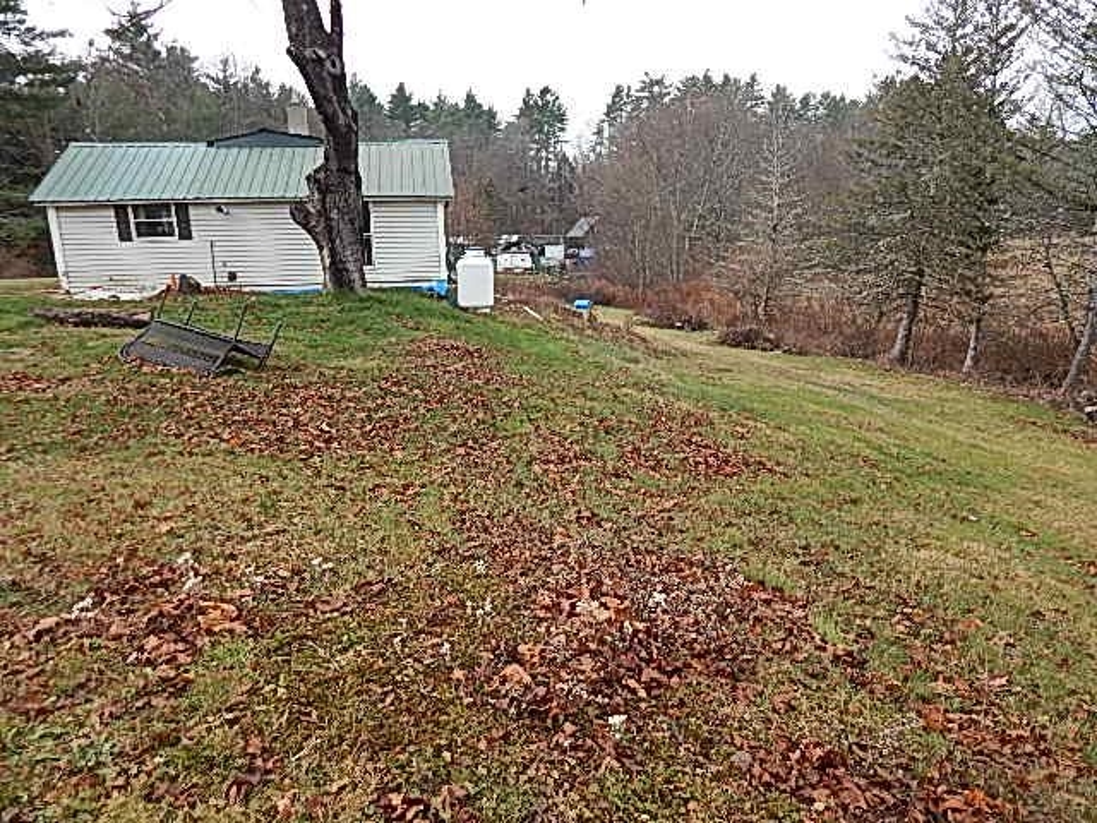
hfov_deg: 73.9
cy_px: 412
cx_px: 548
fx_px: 729
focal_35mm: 23
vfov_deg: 58.9
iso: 125
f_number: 3
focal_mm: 4
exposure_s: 1/400
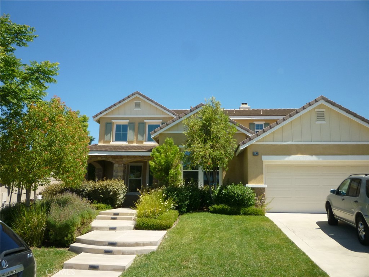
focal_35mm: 29
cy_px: 138
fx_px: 309
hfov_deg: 61.7
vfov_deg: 48.2
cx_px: 184
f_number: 5
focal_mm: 5.2
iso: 200
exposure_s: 1/640
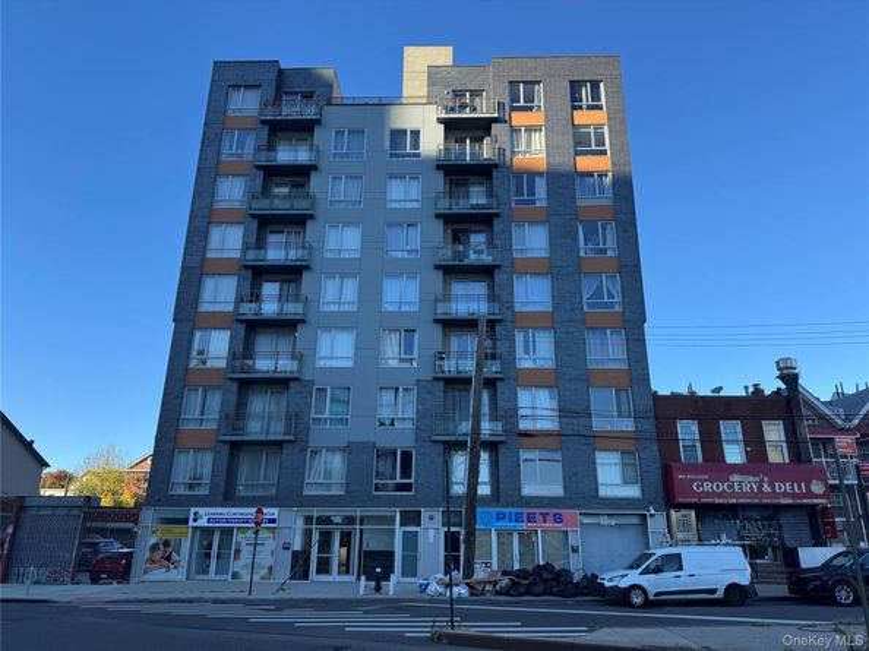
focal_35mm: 24
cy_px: 326
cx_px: 434
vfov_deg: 56.8
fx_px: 602
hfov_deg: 71.6
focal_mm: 6.76
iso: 80
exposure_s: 1/1395
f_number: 1.78
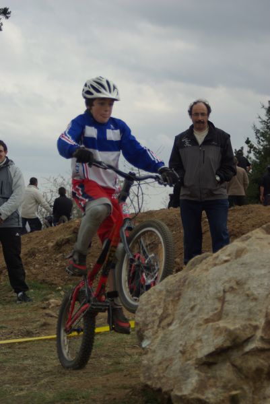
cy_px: 202
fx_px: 1095
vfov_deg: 20.9
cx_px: 135
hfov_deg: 14.1
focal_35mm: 98
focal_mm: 65
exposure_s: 1/500
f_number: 4.5
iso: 100
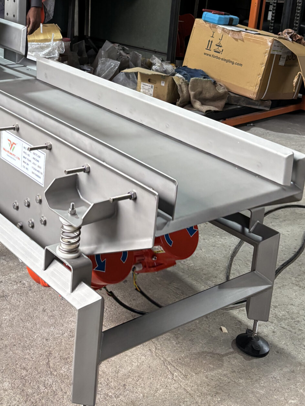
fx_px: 623
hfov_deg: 27.0
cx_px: 64
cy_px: 68
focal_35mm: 53
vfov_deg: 34.8
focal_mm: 5.96
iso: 160
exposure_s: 1/50
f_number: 1.6
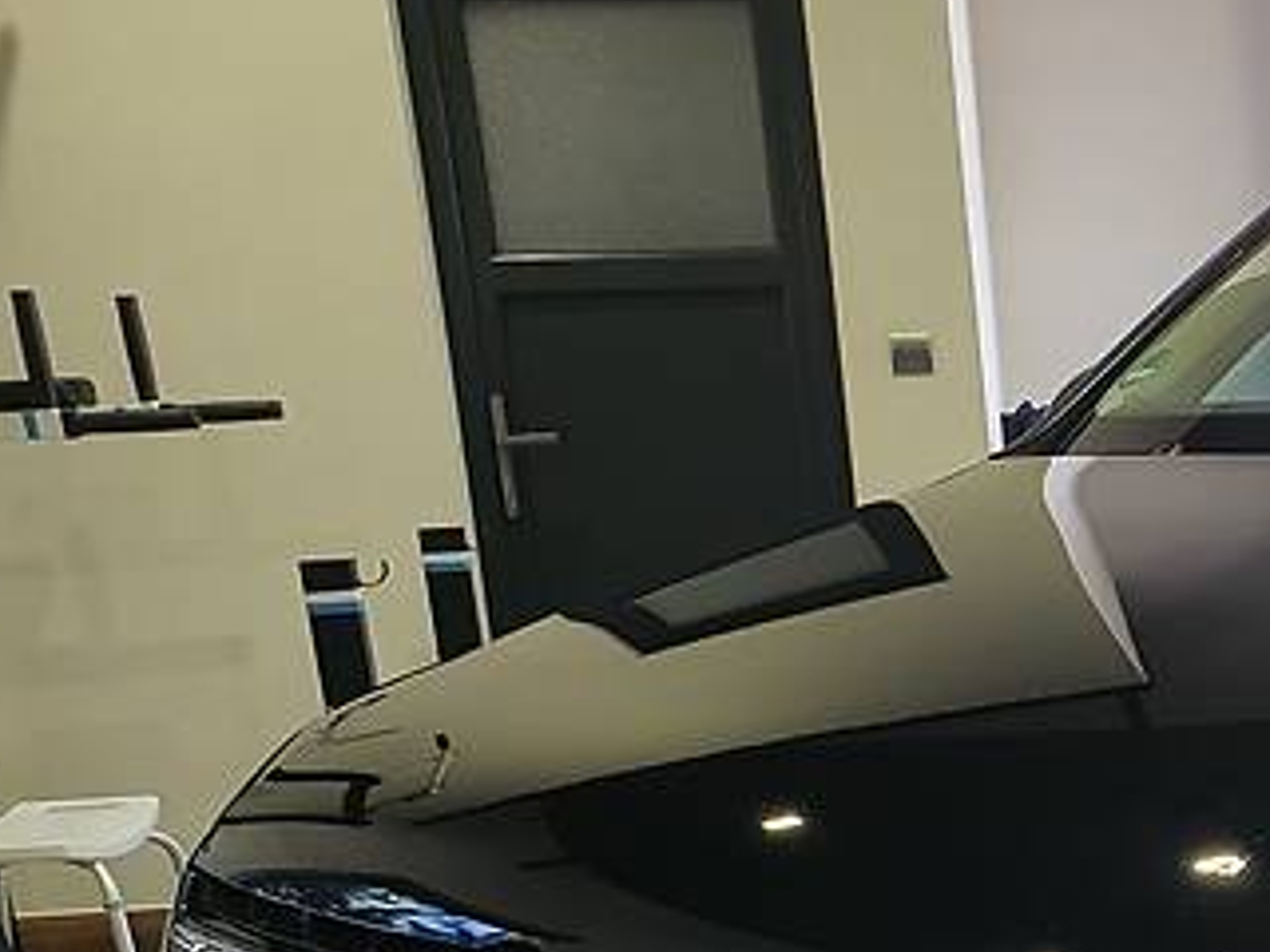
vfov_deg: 21.4
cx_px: 1524
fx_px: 2385
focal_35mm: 65
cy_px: 1063
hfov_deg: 26.5
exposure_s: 1/101
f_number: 2.4
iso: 50
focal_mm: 4.3
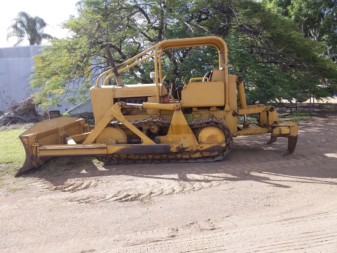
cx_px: 168
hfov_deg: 63.4
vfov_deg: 49.8
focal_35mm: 28
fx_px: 273
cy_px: 126
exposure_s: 1/587
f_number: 1.9
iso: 40
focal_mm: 2.91
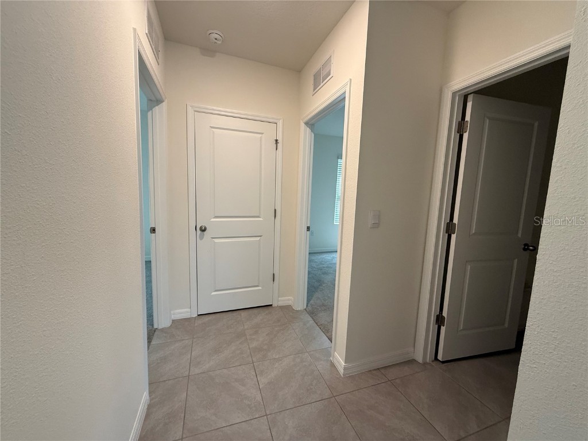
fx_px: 238
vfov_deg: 85.7
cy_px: 220
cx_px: 294
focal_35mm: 14
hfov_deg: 102.1
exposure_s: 1/60
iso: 160
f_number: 2.2
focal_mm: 2.22
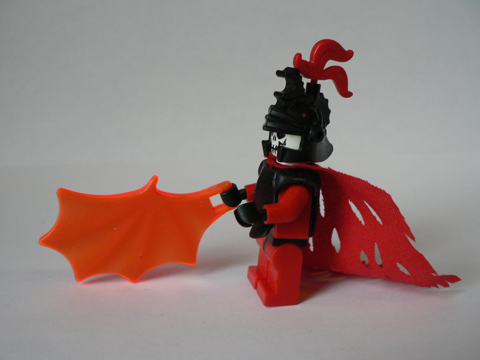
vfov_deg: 39.7
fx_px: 499
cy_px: 180
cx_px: 240
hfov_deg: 51.4
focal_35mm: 36
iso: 200
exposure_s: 1/30
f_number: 2.8
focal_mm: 6
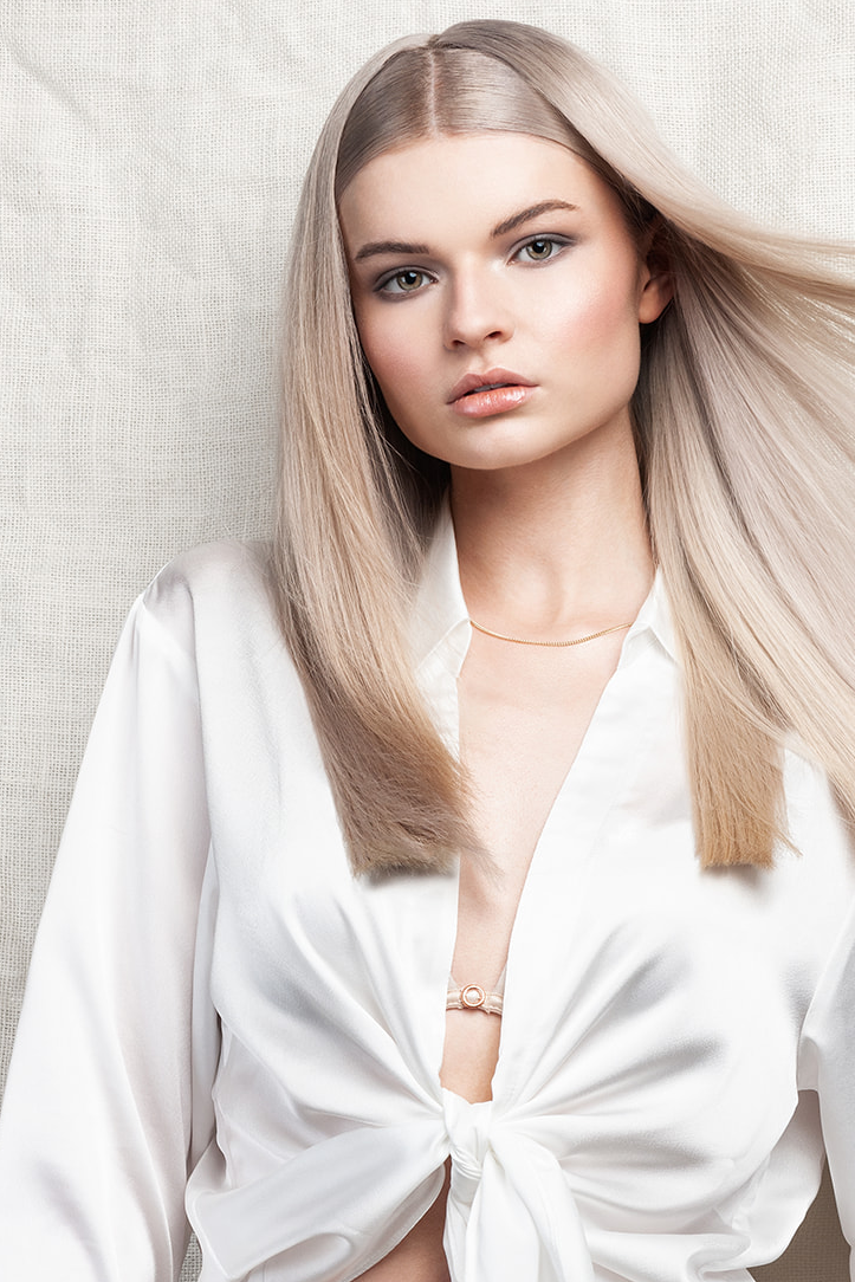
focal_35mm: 155
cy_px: 857
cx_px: 521
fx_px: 5520
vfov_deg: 13.2
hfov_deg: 8.9
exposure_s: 1/125
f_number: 16
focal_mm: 105
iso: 320
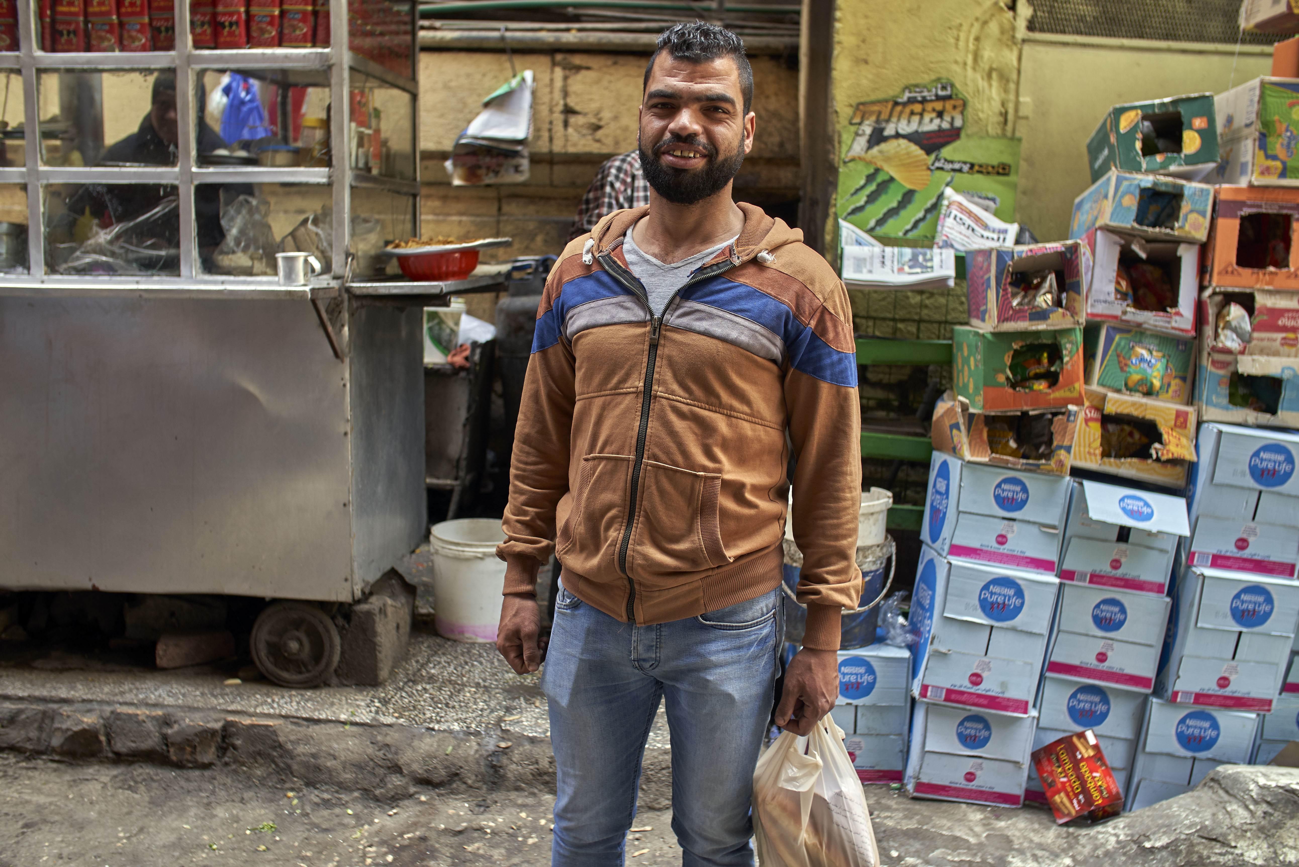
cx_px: 650
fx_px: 1335
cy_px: 434
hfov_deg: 51.9
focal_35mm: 37
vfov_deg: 36.0
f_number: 3.2
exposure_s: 1/125
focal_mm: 24.7
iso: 50
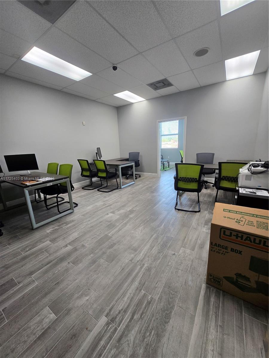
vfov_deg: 106.2
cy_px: 179
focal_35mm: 13
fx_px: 135
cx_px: 134
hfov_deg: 89.9
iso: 80
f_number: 2.2
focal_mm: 1.7
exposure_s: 1/60
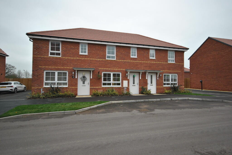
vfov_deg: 63.3
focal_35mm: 20
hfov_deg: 85.4
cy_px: 78
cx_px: 116
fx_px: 126
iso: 200
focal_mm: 13
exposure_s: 1/60
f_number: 4.5
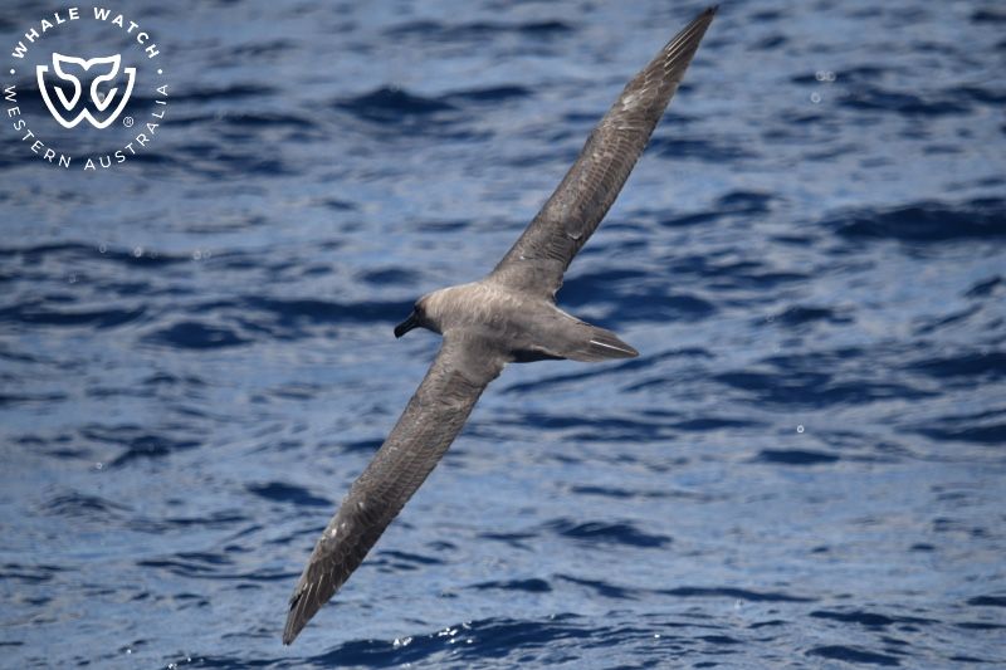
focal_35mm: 480
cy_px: 335
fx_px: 13410
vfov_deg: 2.9
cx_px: 503
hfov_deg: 4.3
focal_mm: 480
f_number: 6.3
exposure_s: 1/8000
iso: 800
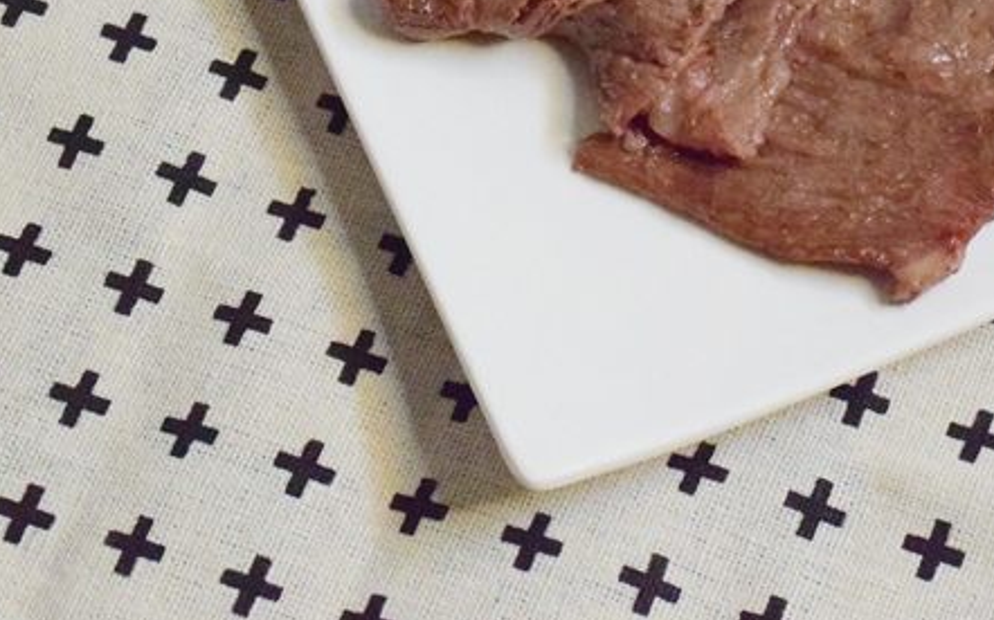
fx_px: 4496
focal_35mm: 166
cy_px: -89
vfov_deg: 7.8
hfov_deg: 12.5
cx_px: 859
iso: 12800
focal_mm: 48
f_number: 10
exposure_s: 1/400
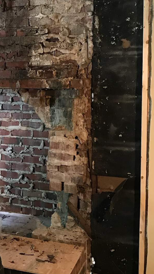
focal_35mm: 59
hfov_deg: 19.7
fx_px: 428
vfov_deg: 35.3
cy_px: 103
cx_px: -6
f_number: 1.8
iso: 80
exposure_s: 1/15
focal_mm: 3.99
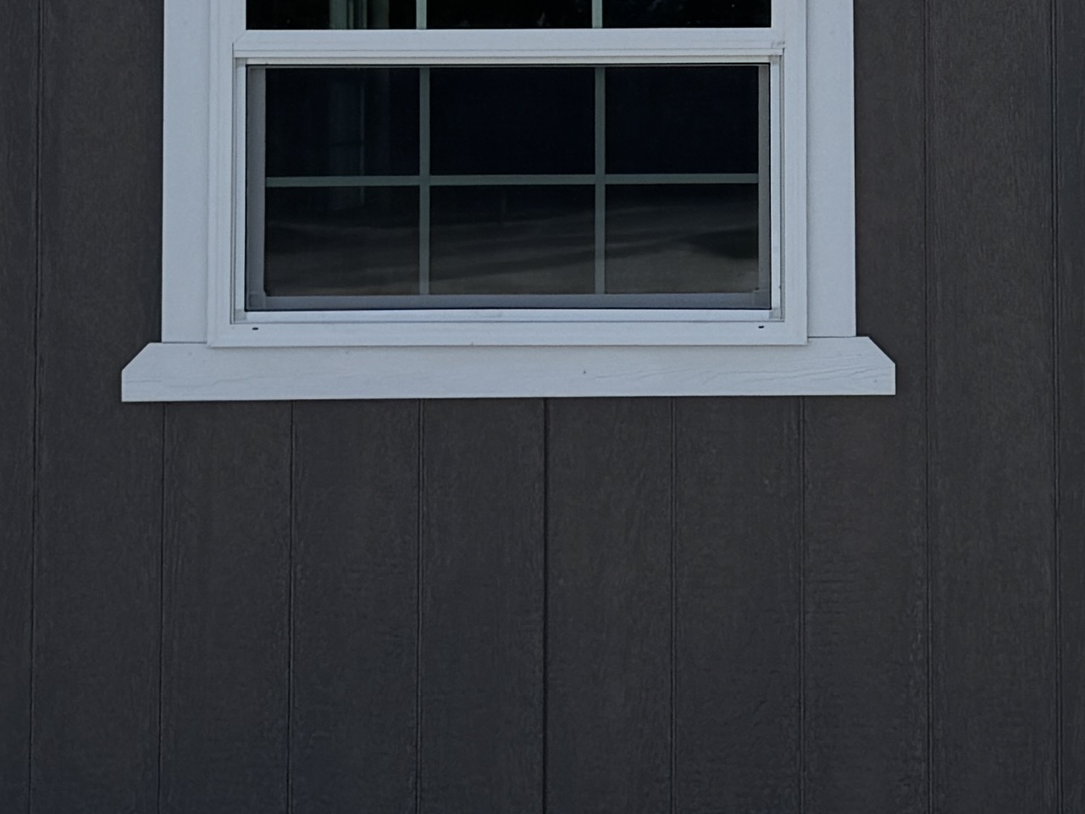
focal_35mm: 107
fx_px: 3354
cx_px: 902
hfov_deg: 18.2
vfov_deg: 13.6
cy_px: -35
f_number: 1.78
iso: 80
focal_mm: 6.76
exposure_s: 1/5814
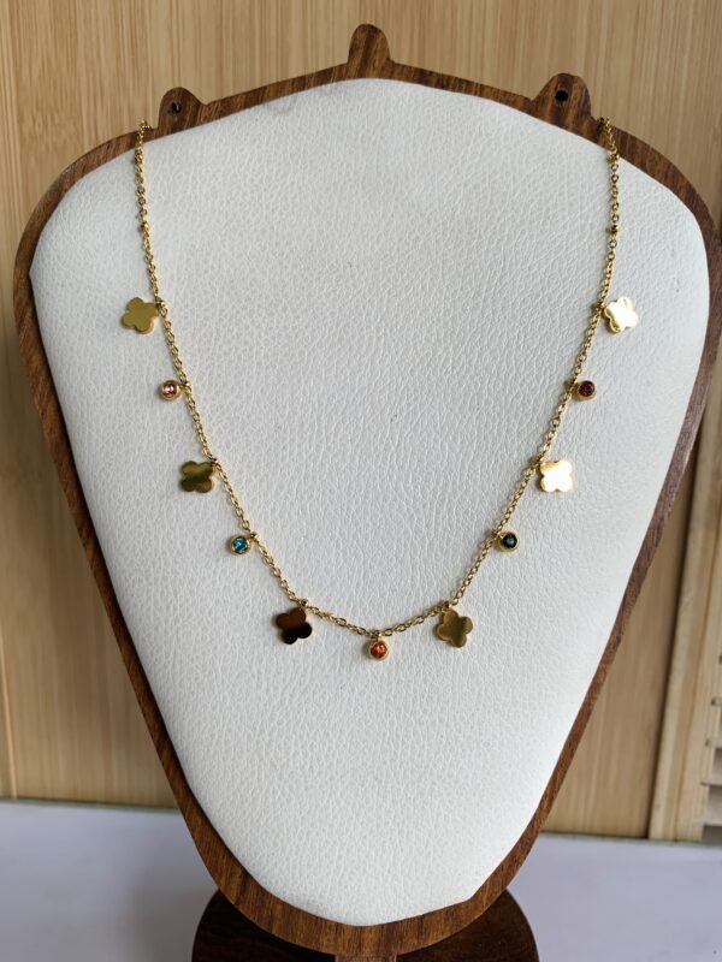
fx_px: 723
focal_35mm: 26
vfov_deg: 67.3
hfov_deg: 53.1
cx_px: 361
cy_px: 481
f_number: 1.8
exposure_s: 1/100
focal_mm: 4.25
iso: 25
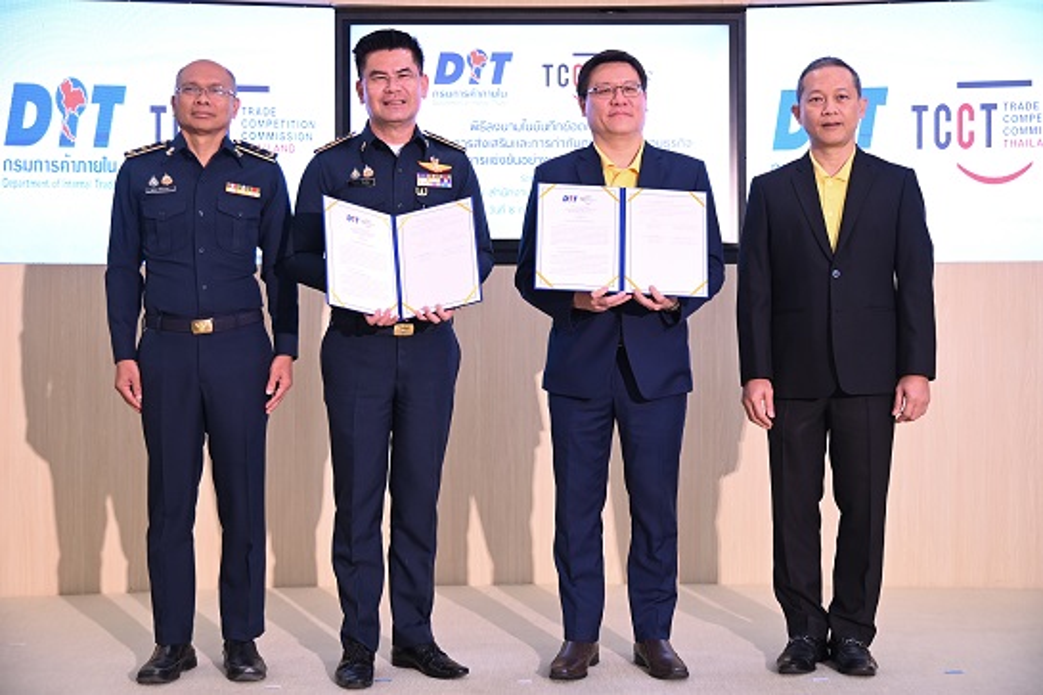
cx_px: 522
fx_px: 1332
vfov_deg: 29.2
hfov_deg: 42.8
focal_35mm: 46
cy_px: 348
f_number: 4
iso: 1400
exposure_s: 1/80
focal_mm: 46
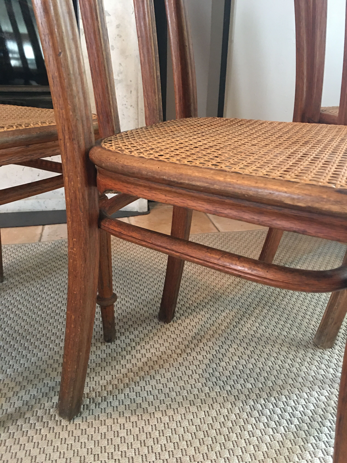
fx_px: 388
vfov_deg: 61.7
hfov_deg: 48.2
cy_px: 232
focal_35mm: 29
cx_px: 174
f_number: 2.2
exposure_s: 1/8
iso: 125
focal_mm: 4.15
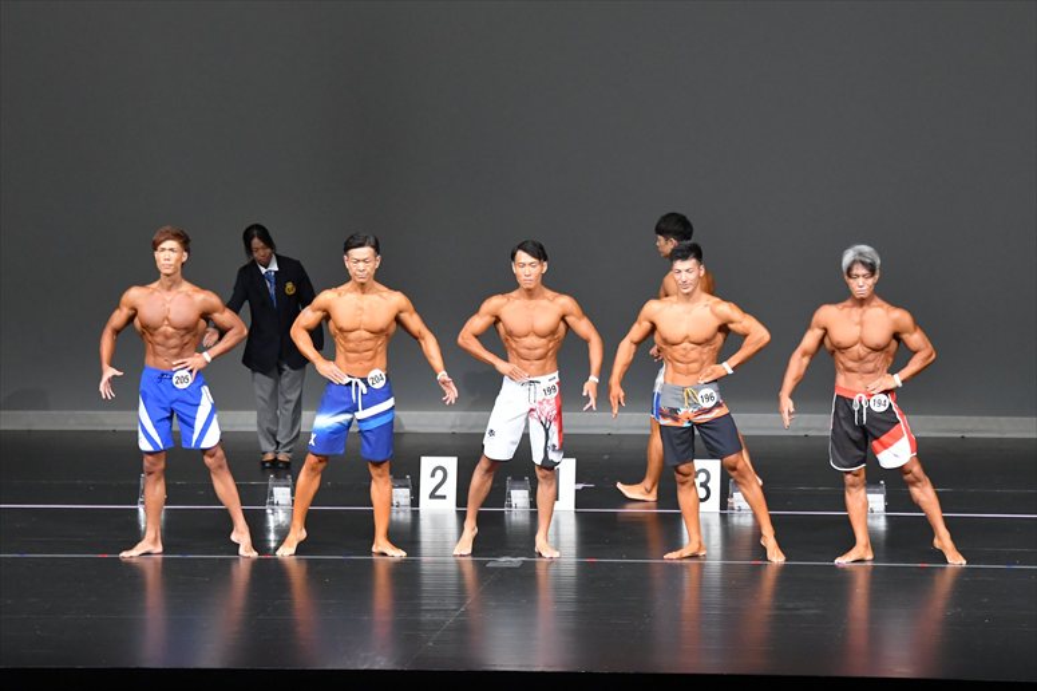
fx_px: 5269
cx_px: 518
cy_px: 346
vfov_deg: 7.5
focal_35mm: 183
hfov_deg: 11.2
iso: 5000
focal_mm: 122
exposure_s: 1/400
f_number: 5.6
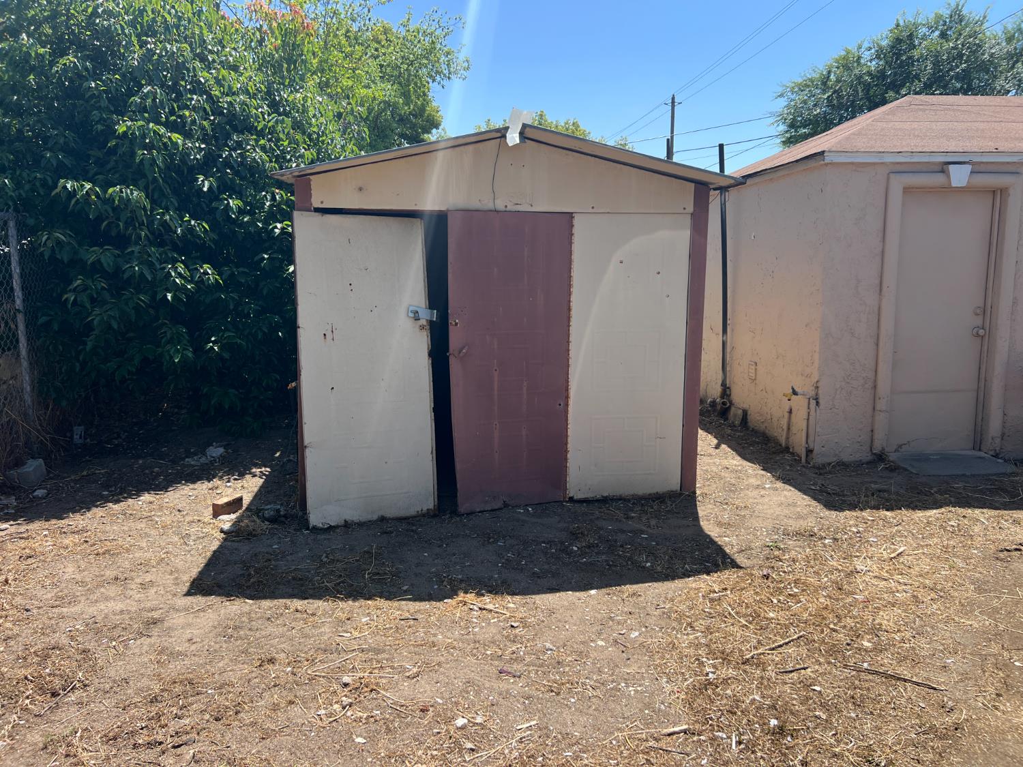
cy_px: 384
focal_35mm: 26
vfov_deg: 53.1
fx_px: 768
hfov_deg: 67.3
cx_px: 512
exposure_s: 1/2353
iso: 50
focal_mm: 5.7
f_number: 1.5
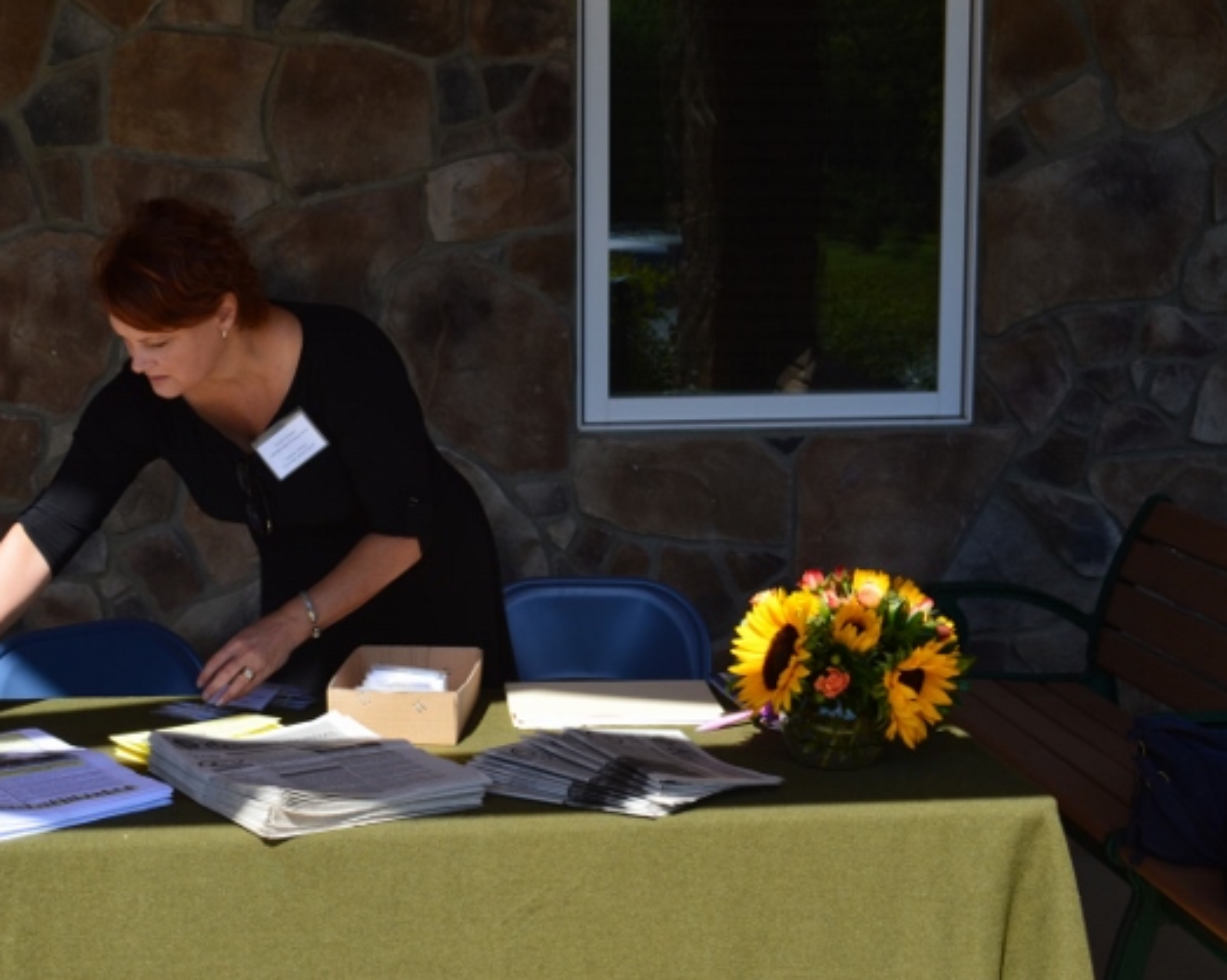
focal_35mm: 62
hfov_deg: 30.4
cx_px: 490
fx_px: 2251
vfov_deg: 24.6
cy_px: 492
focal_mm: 36
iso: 400
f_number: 11
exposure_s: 1/320
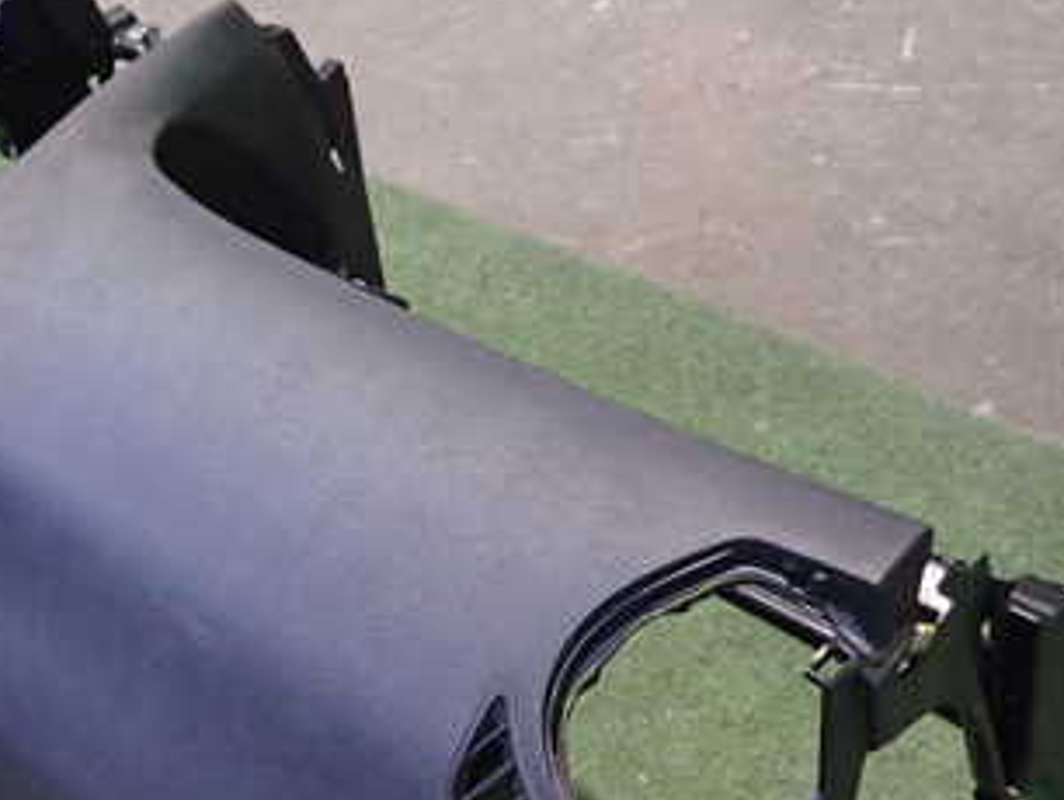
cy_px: 616
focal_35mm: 49
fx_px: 1507
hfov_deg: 38.1
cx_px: 296
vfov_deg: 29.2
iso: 640
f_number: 2
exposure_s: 1/30
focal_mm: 4.5
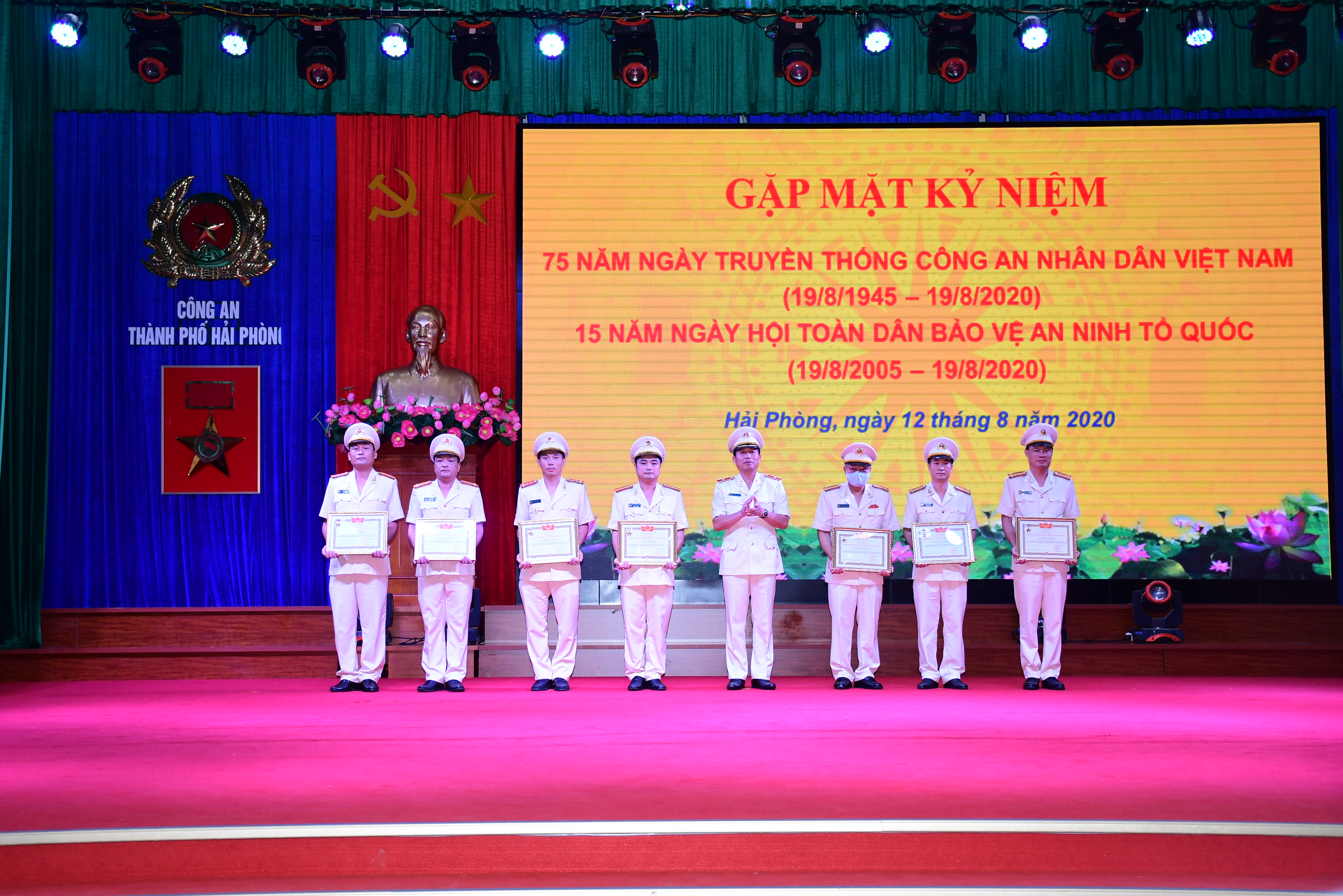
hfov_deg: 43.6
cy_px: 448
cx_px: 672
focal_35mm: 45
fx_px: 1679
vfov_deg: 29.9
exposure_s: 1/200
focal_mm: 30
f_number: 5
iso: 800
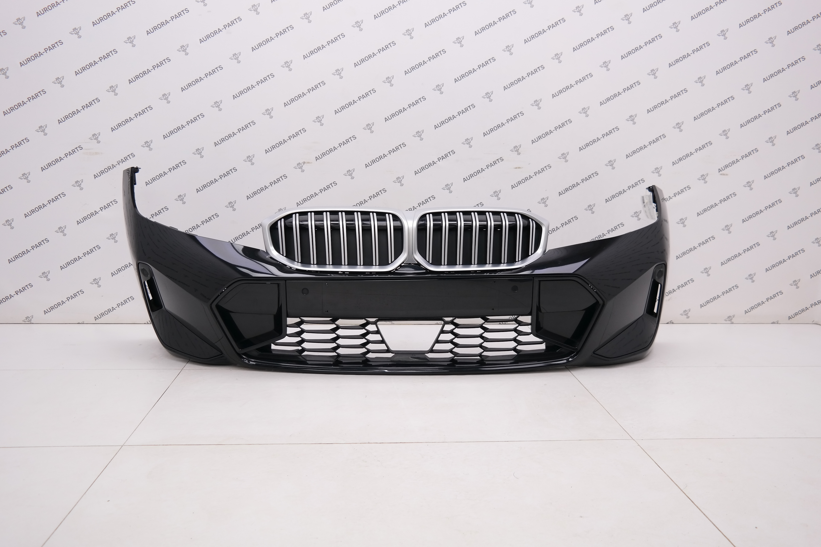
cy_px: 274
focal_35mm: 33
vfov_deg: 40.0
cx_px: 410
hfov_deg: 57.2
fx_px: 753
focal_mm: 22
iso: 200
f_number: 4
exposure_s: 1/80
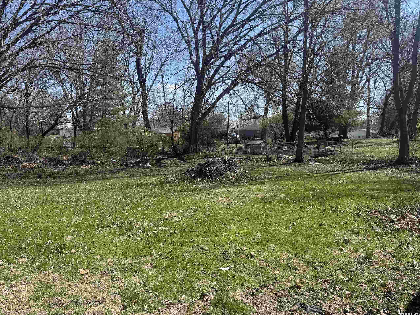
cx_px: 172
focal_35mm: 29
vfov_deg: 48.0
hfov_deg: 61.2
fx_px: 352
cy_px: 131
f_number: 1.78
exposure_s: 1/2959
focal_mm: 6.76
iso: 80
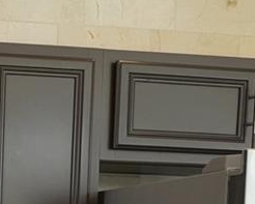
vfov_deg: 11.8
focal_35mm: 122
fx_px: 921
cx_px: -163
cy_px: 348
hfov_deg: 14.4
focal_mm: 20
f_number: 4
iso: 1250
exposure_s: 1/160
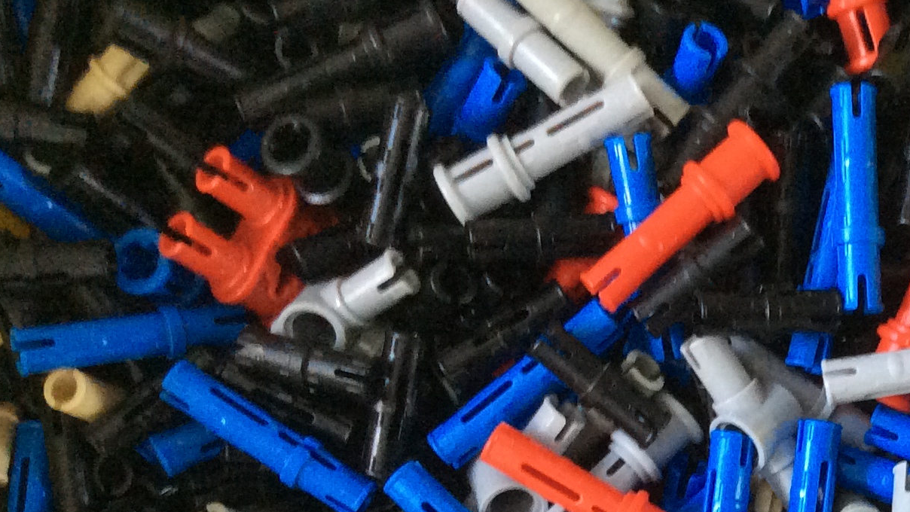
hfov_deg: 26.0
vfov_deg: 15.0
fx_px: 1858
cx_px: 925
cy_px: 650
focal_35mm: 77
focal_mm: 3.3
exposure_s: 1/24
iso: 160
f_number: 2.4
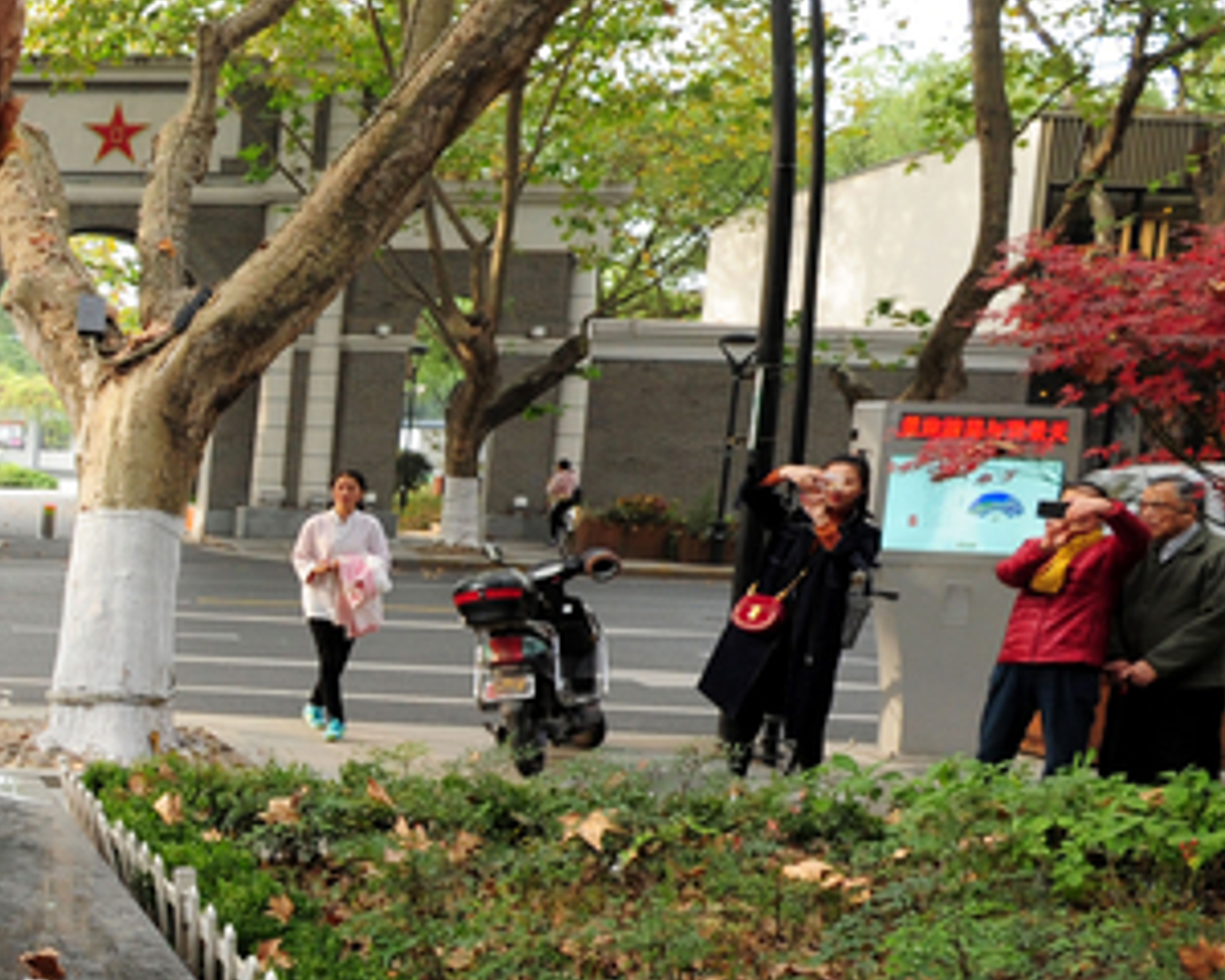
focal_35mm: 45
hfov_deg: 30.0
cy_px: 659
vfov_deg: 33.1
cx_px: -470
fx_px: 1631
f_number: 5.6
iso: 640
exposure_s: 1/125
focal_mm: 16
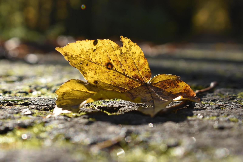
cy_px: 81
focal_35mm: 82
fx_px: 557
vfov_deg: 16.6
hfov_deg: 24.6
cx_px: 122
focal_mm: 55
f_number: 8
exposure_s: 1/100
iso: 100
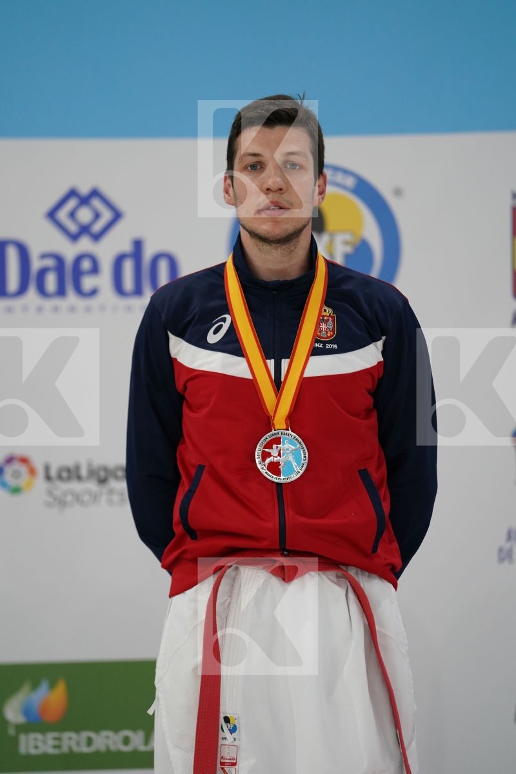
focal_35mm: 200
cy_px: 387
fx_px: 4300
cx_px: 258
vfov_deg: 10.3
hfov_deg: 6.9
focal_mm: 200
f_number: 2.8
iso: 1000
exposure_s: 1/320
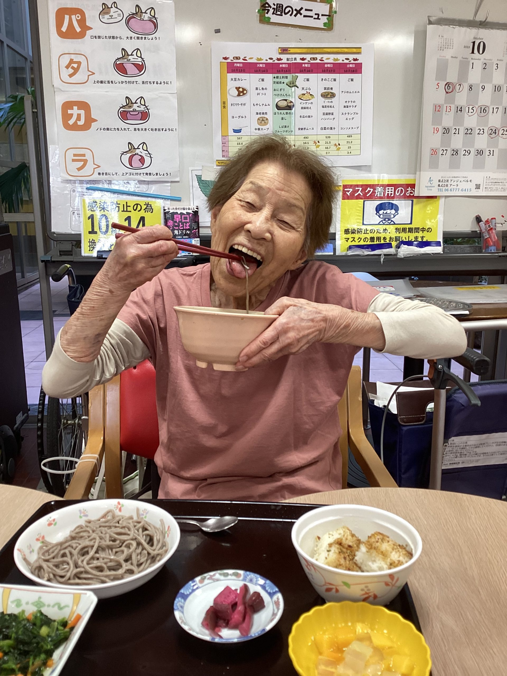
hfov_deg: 45.4
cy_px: 338
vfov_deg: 58.4
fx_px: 605
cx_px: 254
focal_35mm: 31
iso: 100
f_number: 2.4
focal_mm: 3.3
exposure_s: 1/60
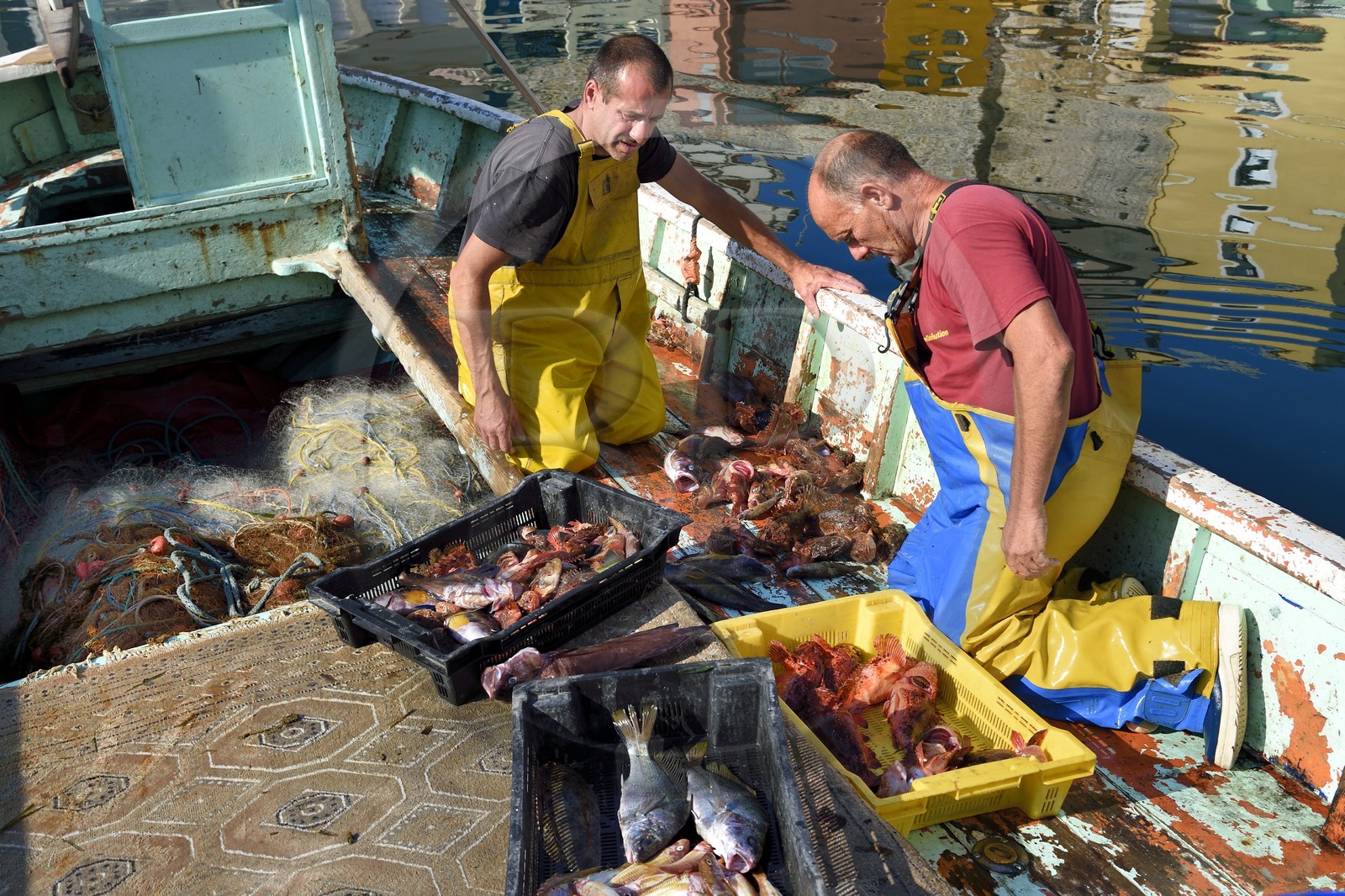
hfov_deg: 50.7
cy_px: 448
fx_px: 1419
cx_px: 672
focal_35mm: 38
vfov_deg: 35.0
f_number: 7.1
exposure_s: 1/640
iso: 200
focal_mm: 38
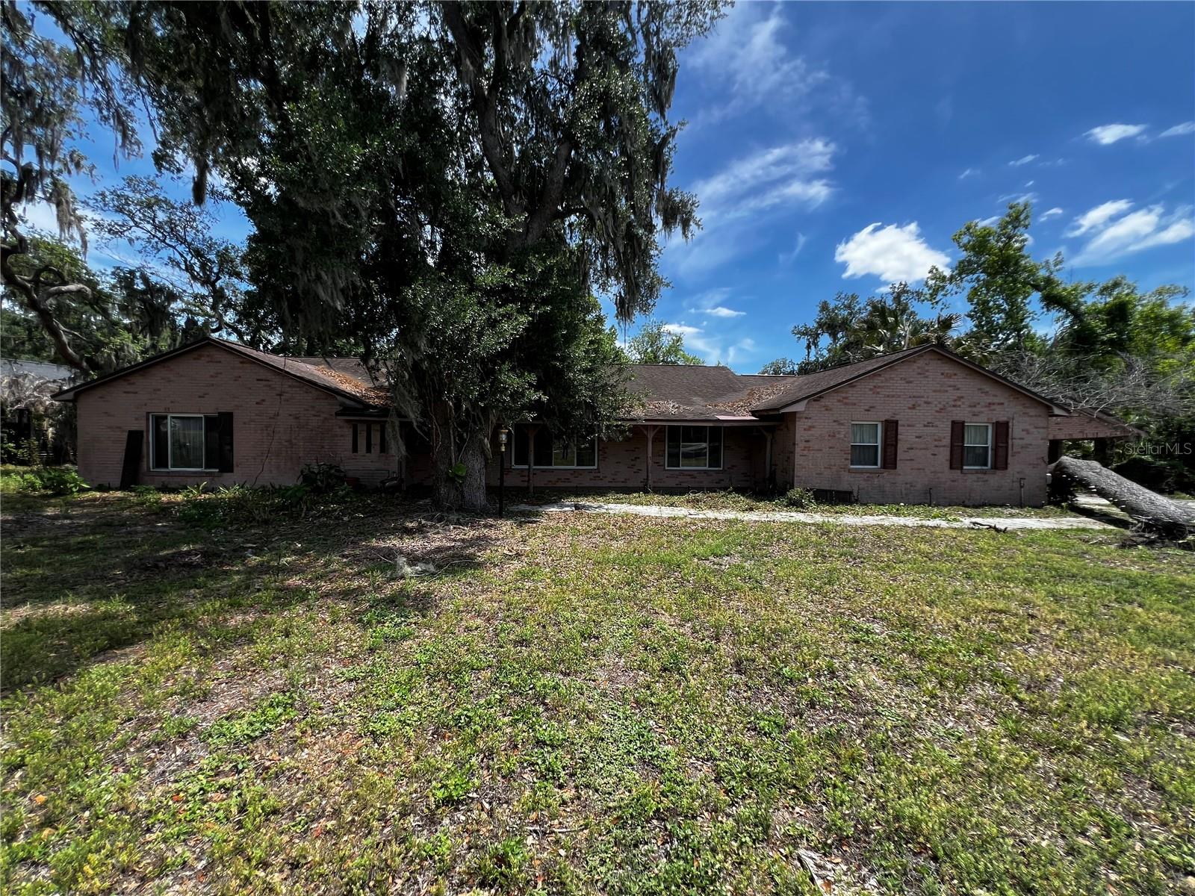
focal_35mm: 13
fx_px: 449
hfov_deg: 106.2
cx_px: 598
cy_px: 448
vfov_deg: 89.9
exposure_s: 1/704
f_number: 1.8
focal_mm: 1.57
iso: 32
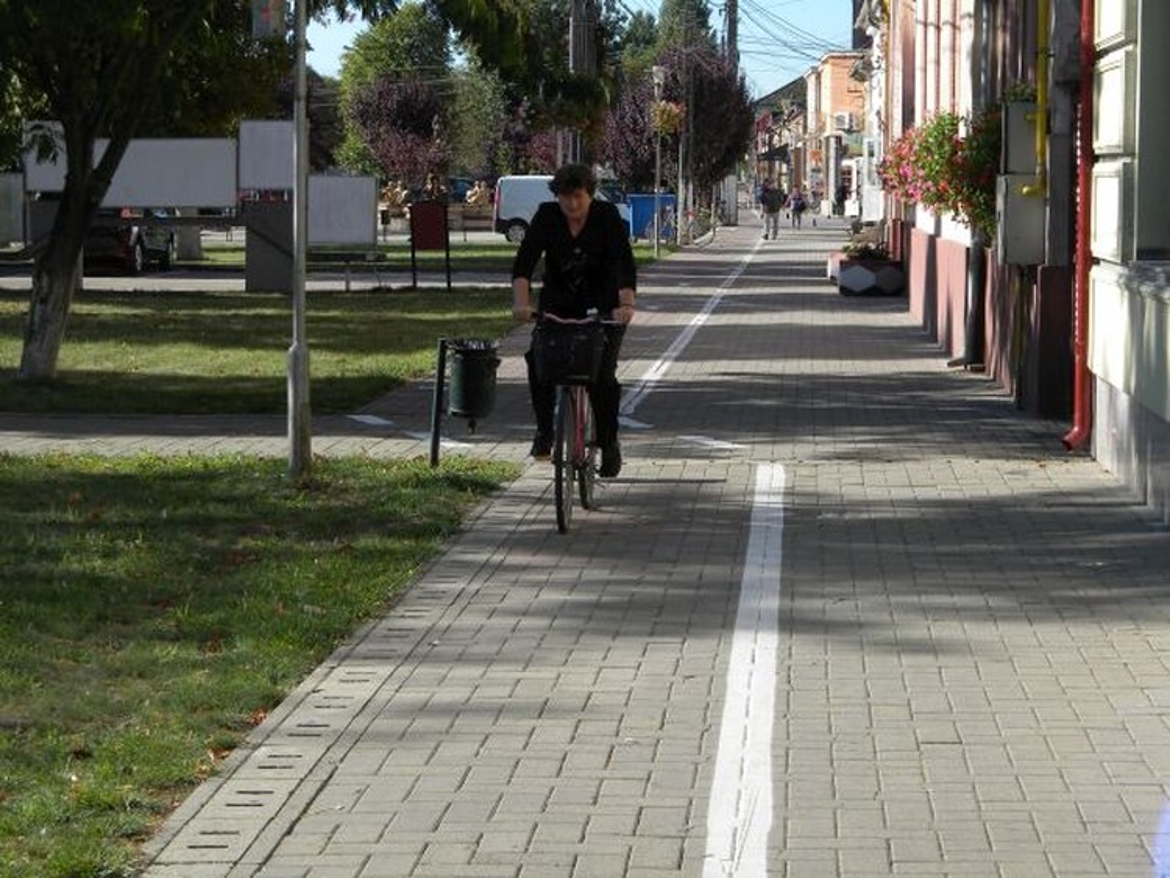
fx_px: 2806
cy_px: 439
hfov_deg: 23.6
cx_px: 585
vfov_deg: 17.8
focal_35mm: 83
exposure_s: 1/498
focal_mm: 15.1
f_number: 4.5
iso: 96
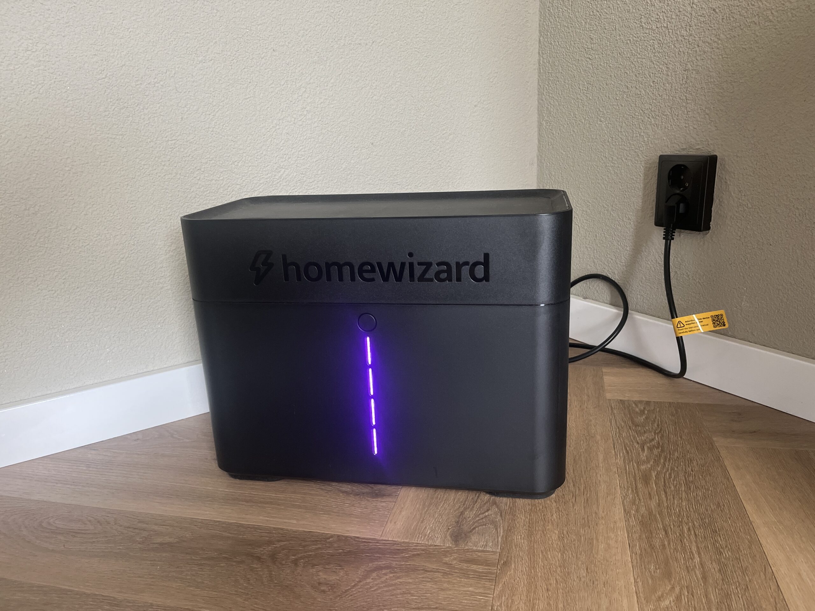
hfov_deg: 67.3
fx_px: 612
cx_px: 408
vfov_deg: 53.1
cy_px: 306
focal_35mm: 26
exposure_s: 1/59
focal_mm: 5.1
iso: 200
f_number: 1.6
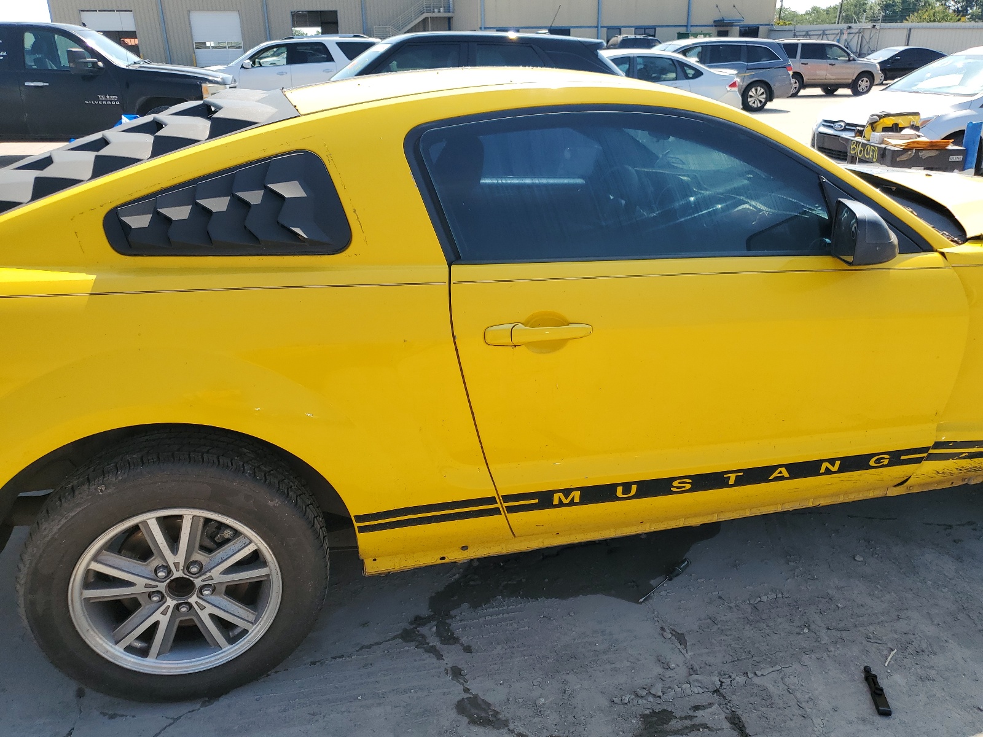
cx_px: 492
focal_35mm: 26
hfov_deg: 67.3
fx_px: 738
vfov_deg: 53.1
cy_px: 368
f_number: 1.5
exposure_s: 1/1667
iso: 50
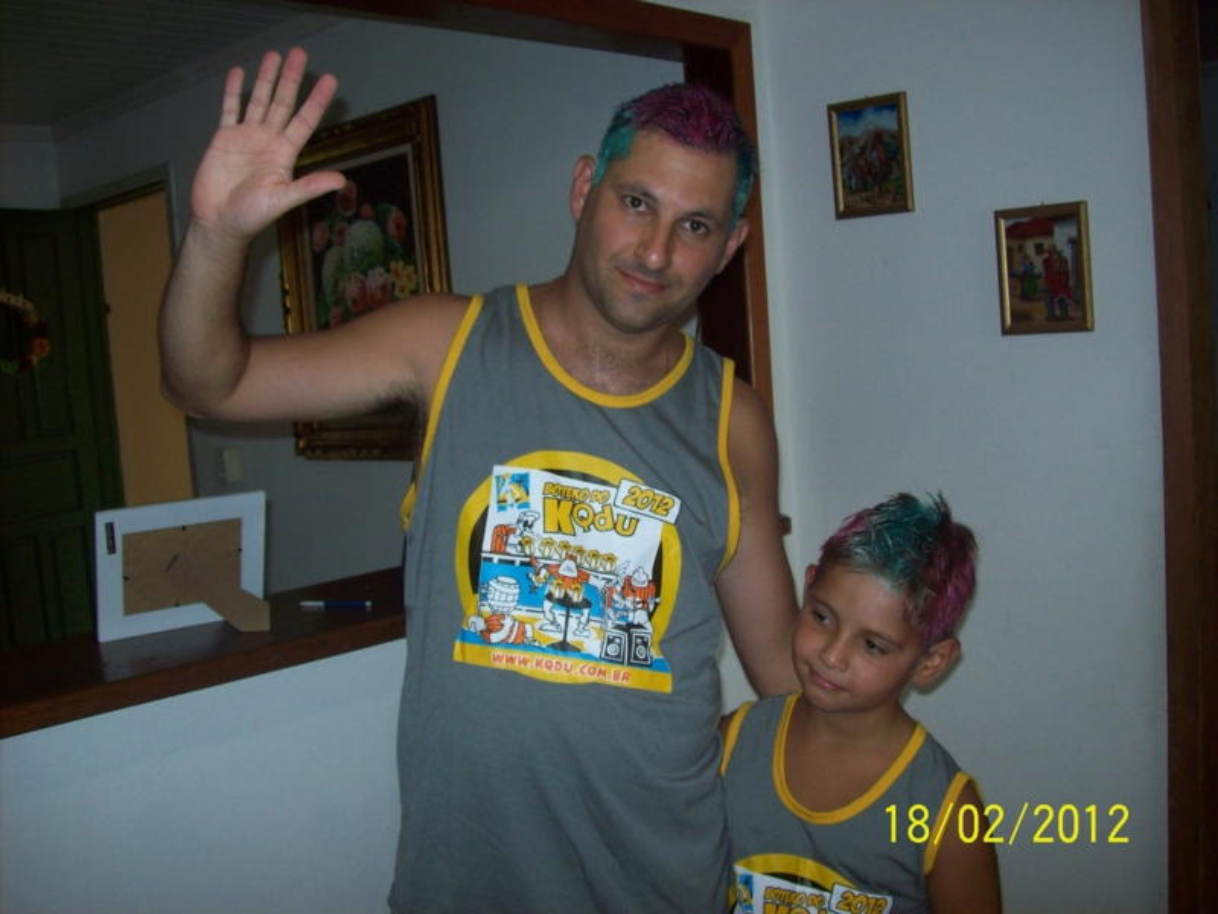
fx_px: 1267
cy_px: 457
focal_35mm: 36
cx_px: 609
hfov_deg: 51.4
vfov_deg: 39.7
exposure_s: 1/64
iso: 80
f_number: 2.7
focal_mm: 6
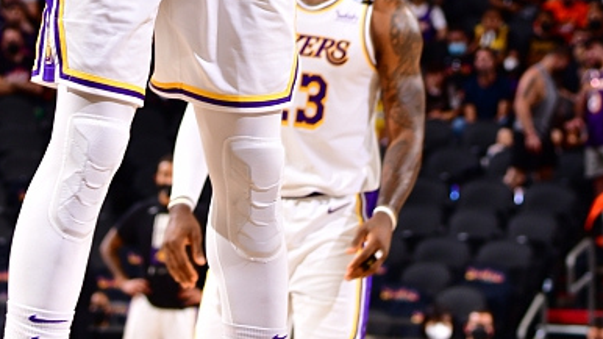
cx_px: 165
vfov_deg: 3.5
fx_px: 5547
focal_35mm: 347
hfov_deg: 6.2
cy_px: -208
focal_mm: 125
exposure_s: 1/250
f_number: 5.6
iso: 320
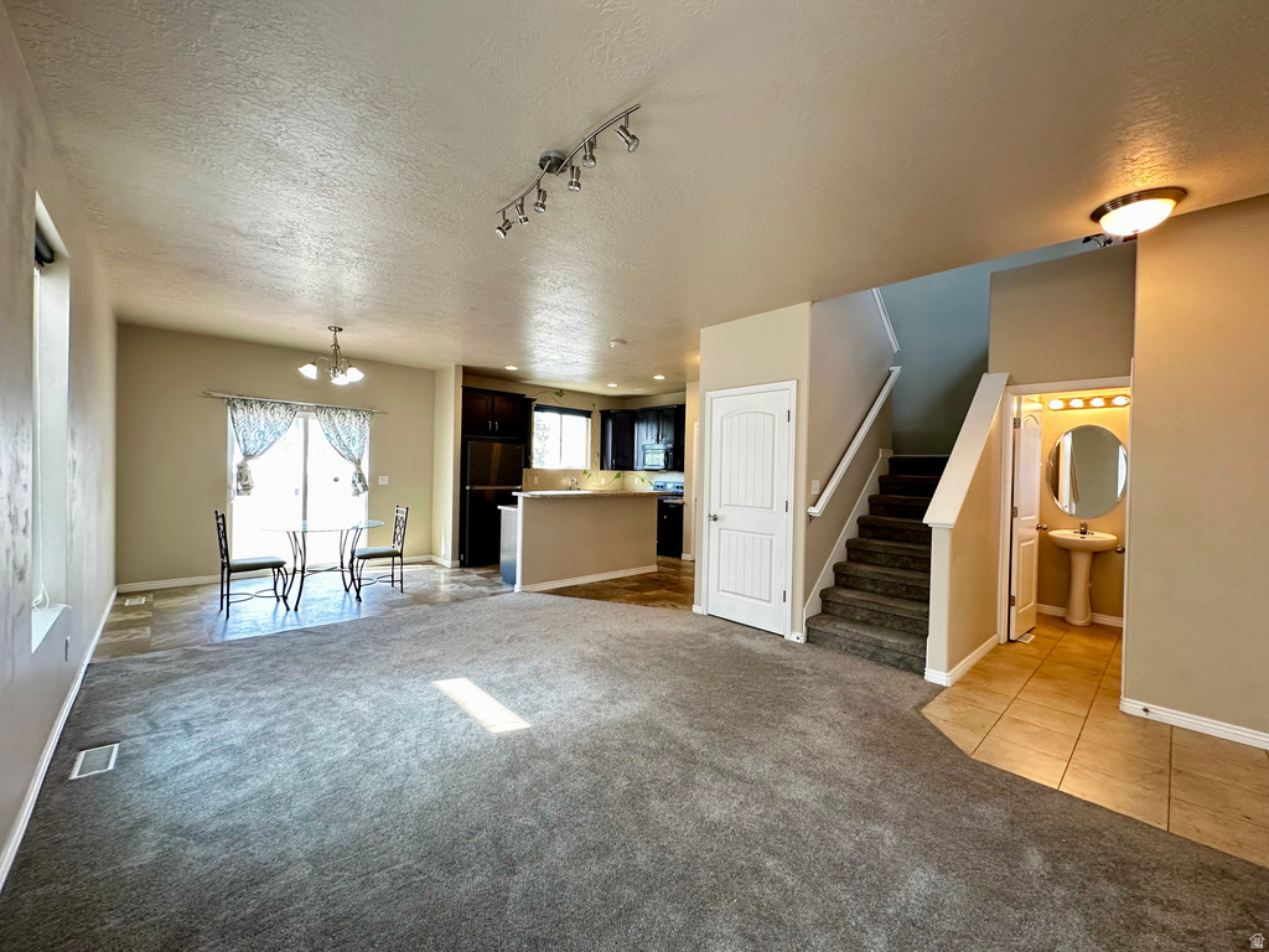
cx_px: 634
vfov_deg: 85.7
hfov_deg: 102.1
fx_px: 513
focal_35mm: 14
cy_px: 476
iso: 200
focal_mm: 2.22
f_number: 2.2
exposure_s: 1/60
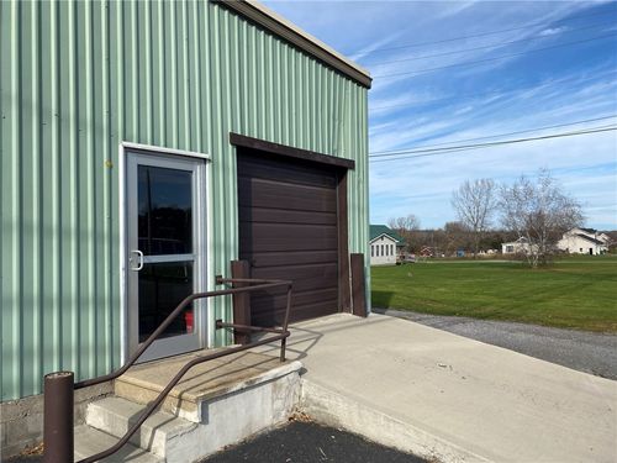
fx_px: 463
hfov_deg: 67.3
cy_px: 232
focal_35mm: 26
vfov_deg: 53.1
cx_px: 308
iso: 32
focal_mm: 4.25
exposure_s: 1/2571
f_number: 1.8
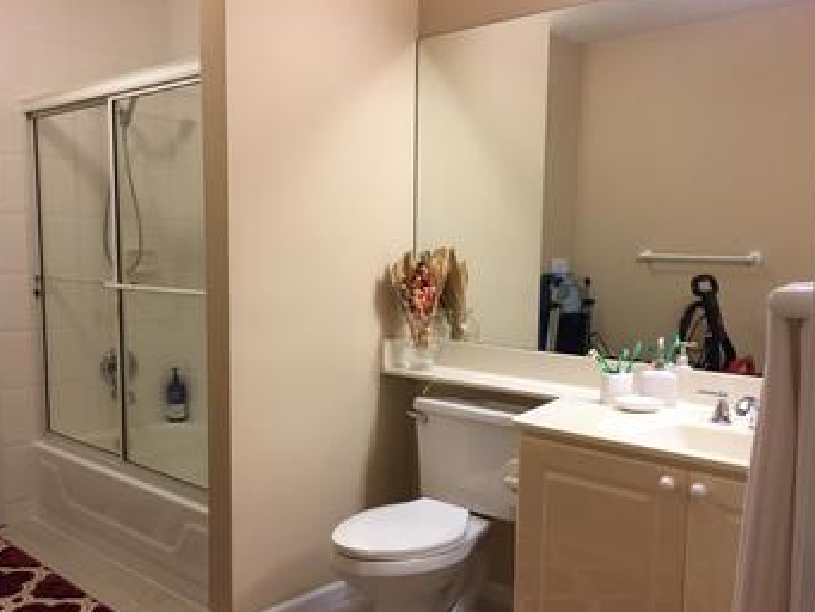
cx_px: 406
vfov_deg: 41.7
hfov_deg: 53.9
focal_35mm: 34
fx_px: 801
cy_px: 347
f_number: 2.2
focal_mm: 4.15
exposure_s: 1/30
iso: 80
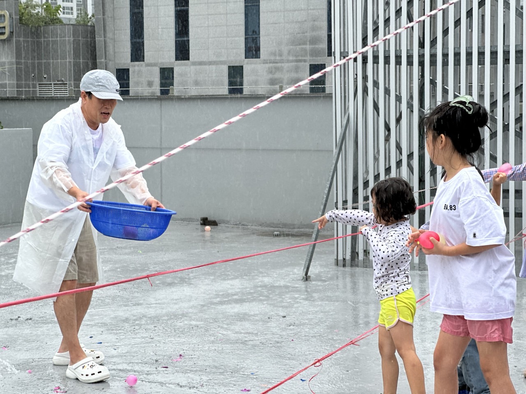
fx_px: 1170
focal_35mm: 77
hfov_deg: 25.3
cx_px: 263
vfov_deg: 19.1
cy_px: 197
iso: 32
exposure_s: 1/121
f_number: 2.8
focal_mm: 9
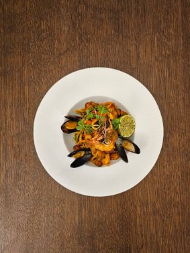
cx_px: 101
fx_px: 190
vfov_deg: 67.3
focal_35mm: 26
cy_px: 134
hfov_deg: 53.0
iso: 640
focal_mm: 6.3
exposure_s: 1/100
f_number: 1.7
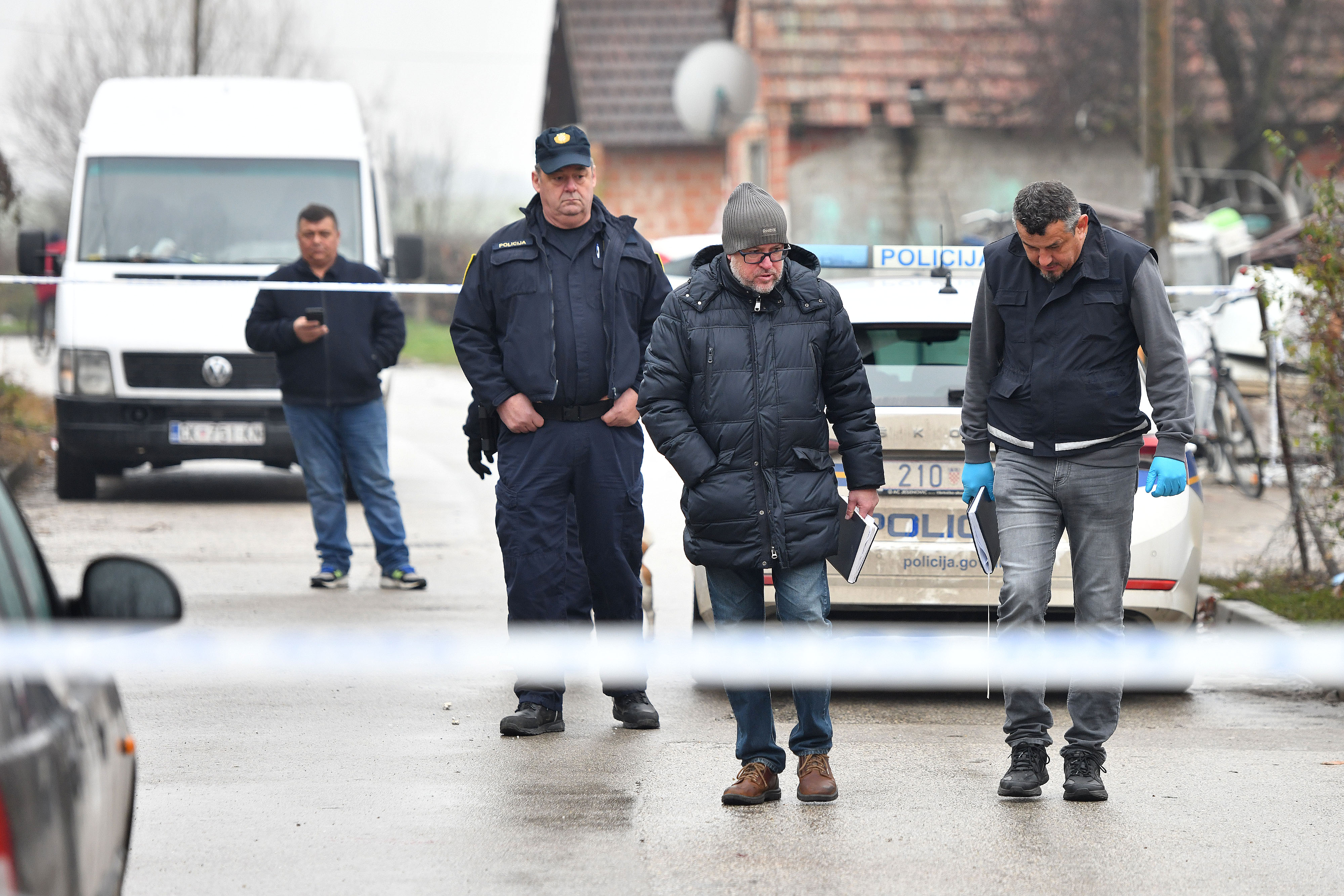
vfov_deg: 9.1
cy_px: 448
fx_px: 5600
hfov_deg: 13.7
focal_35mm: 150
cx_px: 672
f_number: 5
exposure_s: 1/400
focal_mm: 150
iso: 800
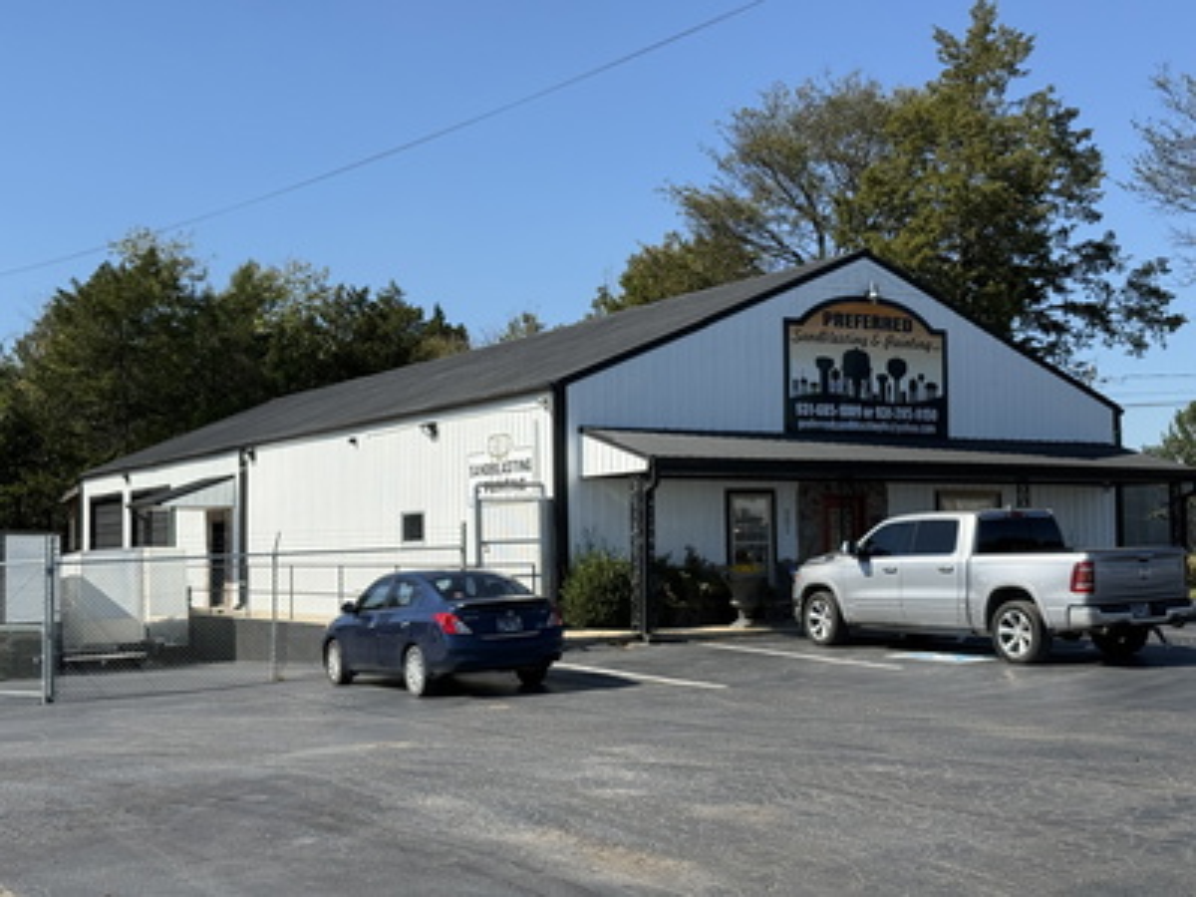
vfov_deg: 30.3
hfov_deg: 39.7
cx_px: 598
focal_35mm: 48
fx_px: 1658
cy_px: 448
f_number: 1.78
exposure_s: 1/4878
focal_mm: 6.76
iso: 64
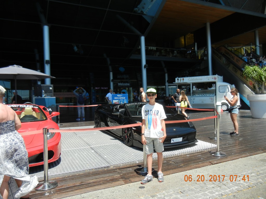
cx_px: 133
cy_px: 100
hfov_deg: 60.0
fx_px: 231
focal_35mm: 30
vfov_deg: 46.8
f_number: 3.5
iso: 160
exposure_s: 1/860
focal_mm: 5.4
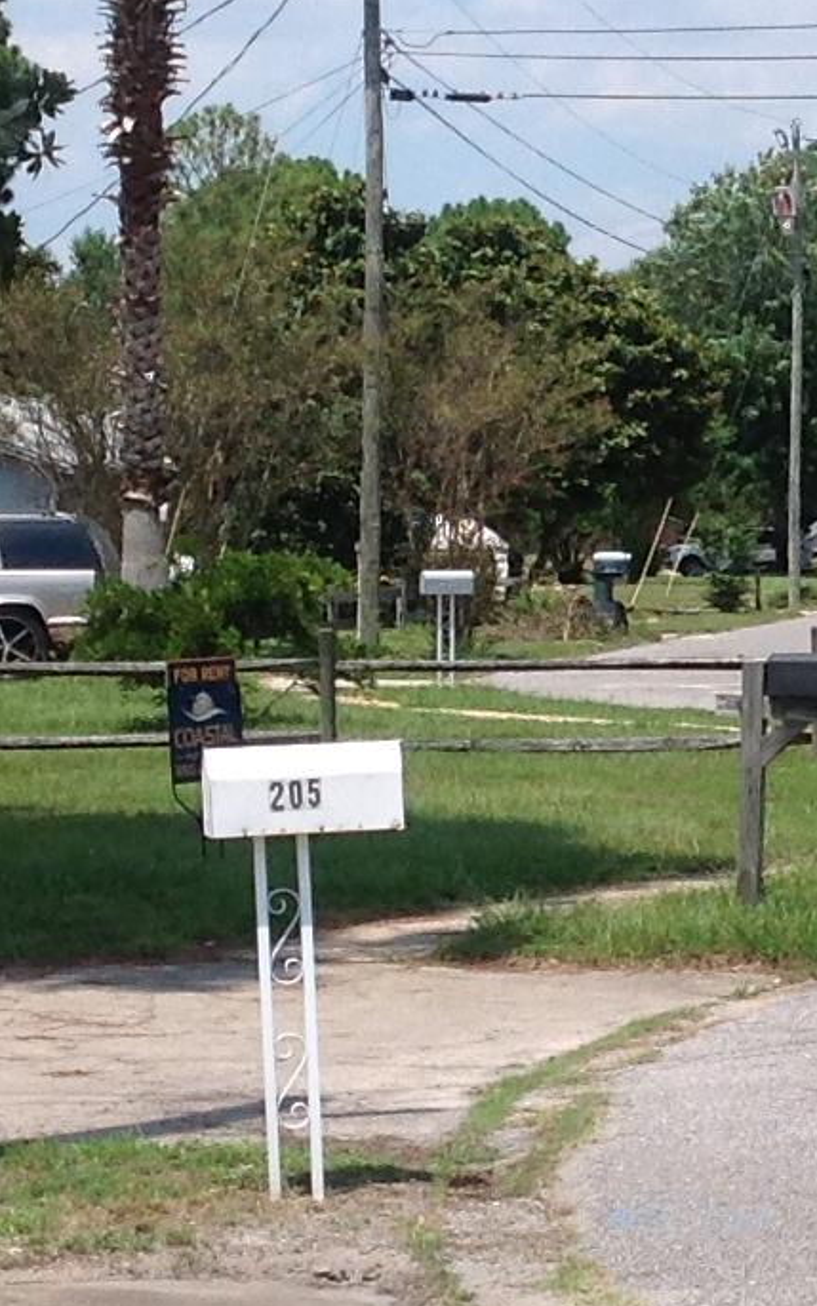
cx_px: 1034
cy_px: 645
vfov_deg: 14.9
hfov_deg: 9.2
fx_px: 4985
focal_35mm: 140
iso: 50
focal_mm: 4.28
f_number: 2.4
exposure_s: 1/2016
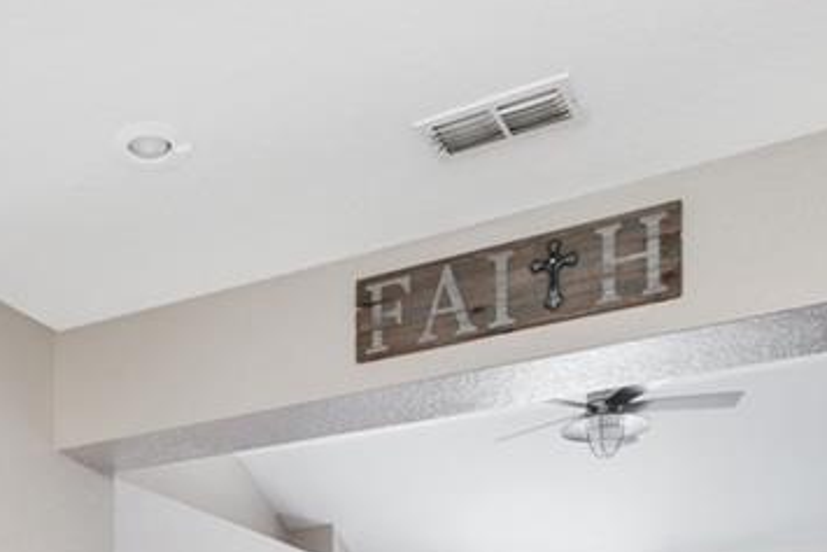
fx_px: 1126
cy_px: 767
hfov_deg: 38.9
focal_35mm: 49
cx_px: 177
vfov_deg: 23.4
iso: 800
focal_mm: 17
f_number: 5.6
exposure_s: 2
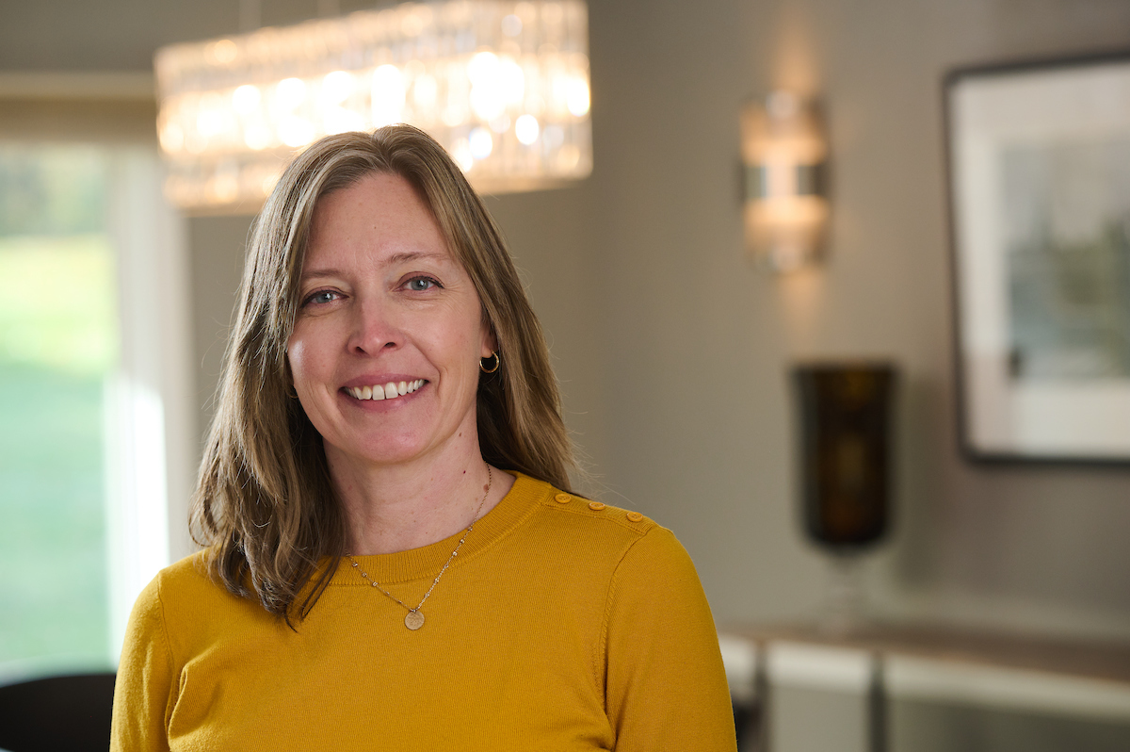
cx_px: 565
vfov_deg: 13.0
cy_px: 376
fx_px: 3293
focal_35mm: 105
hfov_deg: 19.5
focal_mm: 105
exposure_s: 1/125
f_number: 4
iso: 640
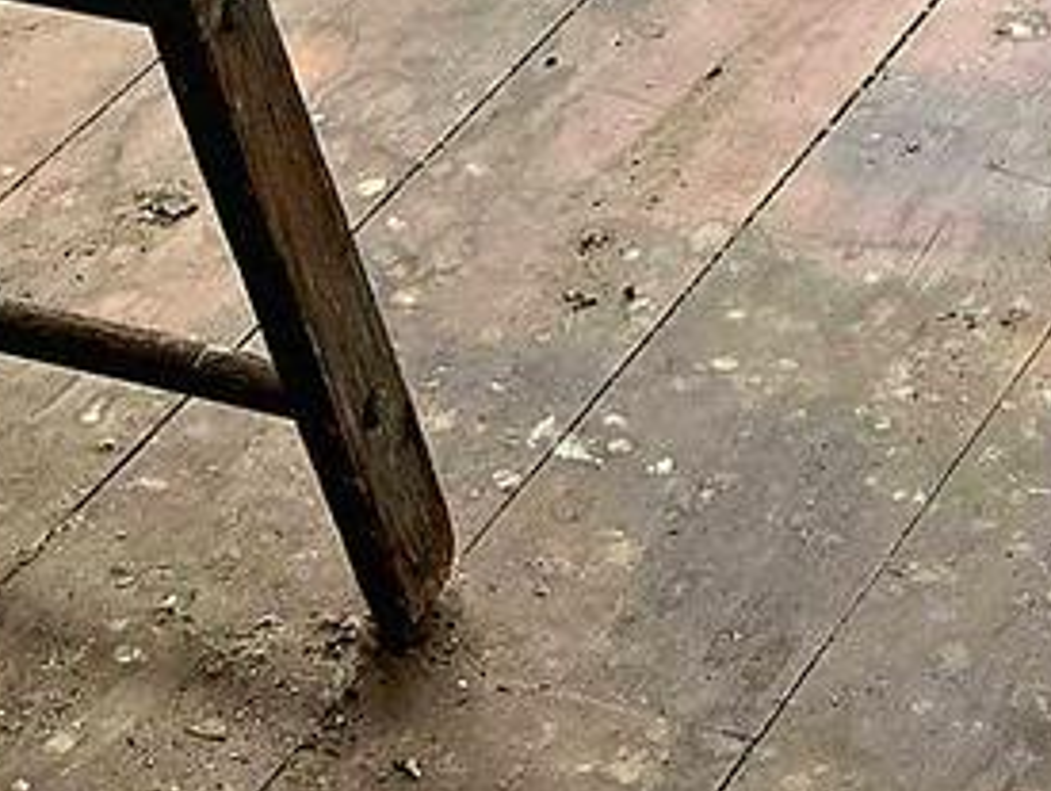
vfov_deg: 7.8
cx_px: 921
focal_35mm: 171
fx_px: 5199
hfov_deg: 11.5
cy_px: -1395
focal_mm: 5.4
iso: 160
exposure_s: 1/526
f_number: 1.8
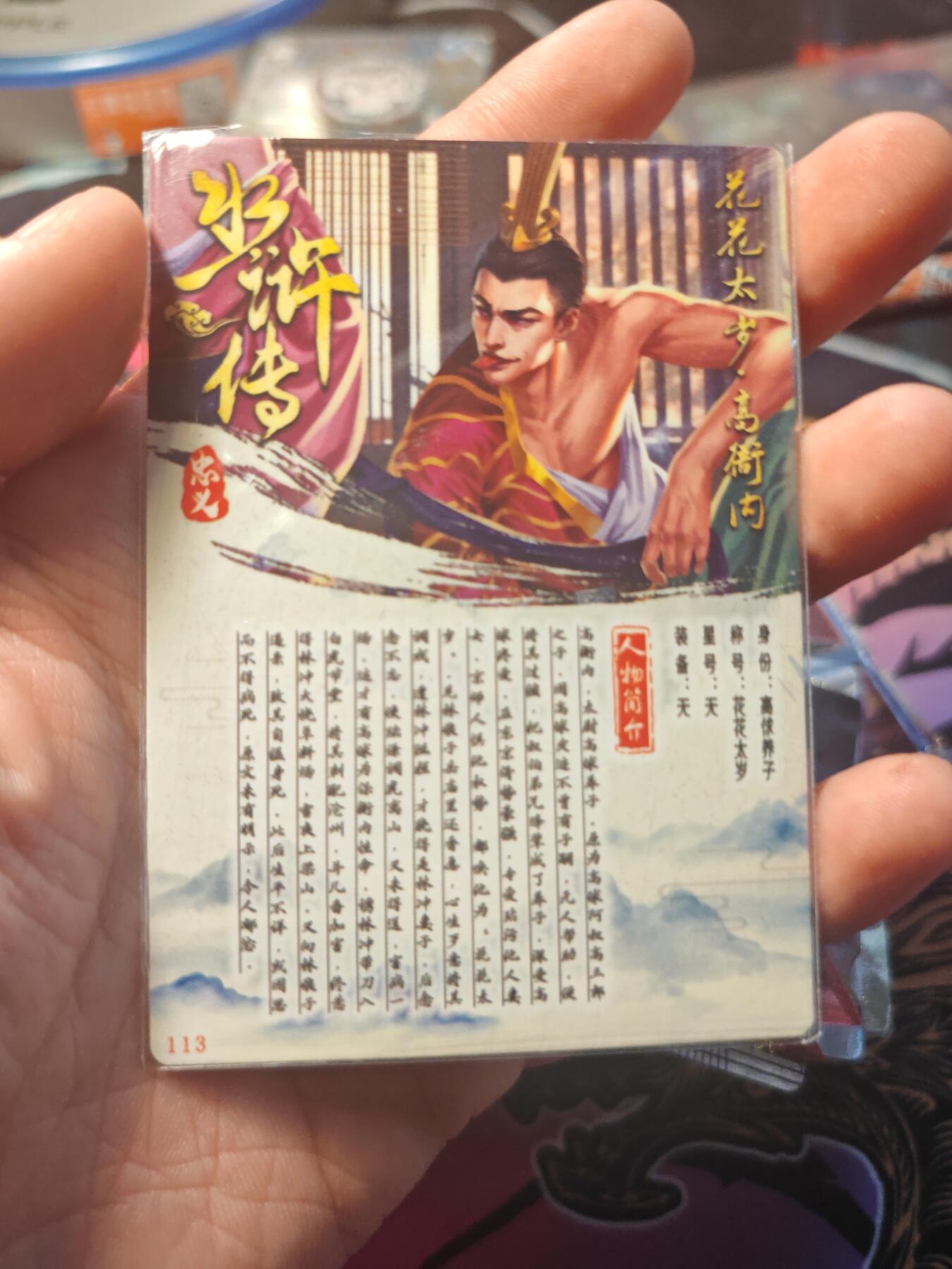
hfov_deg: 53.1
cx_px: 476
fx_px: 953
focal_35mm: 26
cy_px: 634
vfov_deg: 67.3
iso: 400
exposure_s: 1/100
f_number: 1.6
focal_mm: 5.4
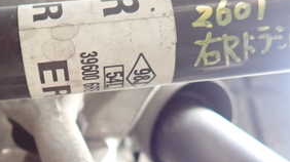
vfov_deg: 18.8
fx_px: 446
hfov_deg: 35.9
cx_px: 111
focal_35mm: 58
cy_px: 224
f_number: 2
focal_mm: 4.5
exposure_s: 1/30
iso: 400
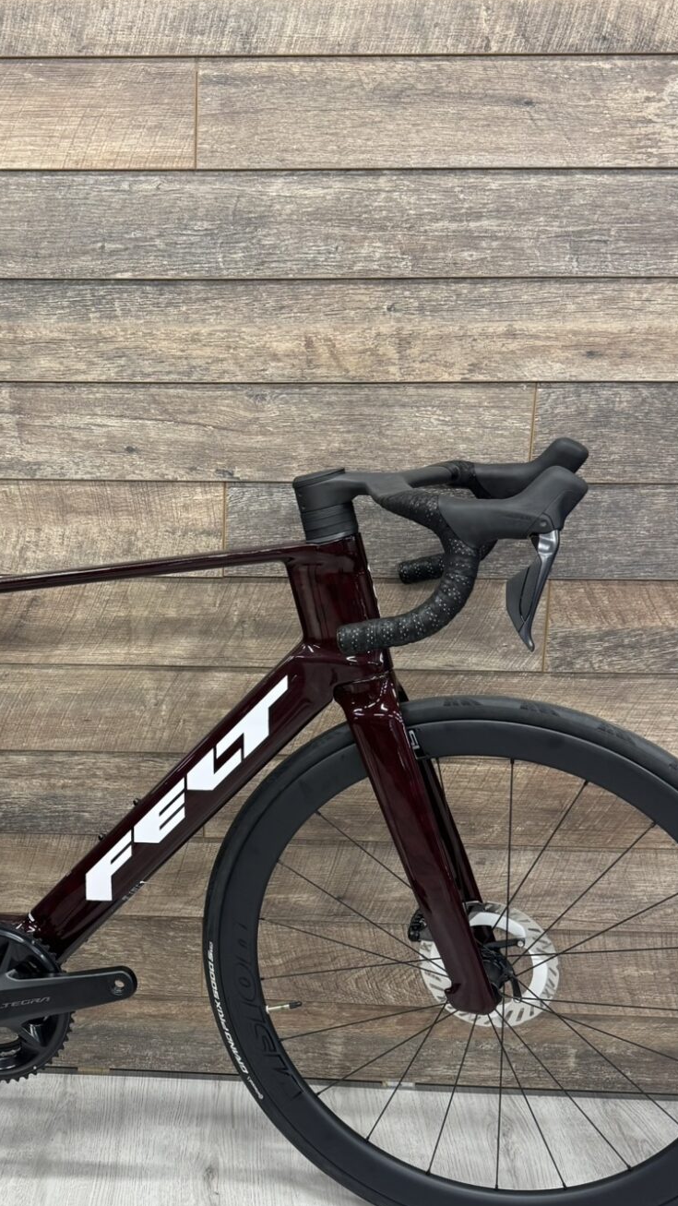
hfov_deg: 29.1
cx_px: 142
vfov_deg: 50.4
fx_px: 1279
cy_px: 651
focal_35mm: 40
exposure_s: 1/50
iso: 160
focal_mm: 6.76
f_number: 1.78
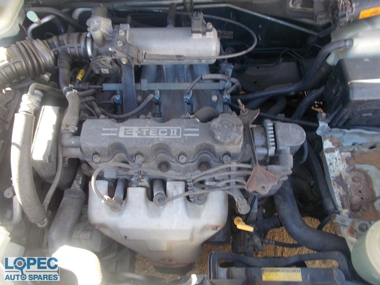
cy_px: 142
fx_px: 285
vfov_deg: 53.1
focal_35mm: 26
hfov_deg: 67.3
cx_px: 190
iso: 80
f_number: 3.2
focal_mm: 4.6
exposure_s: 1/30
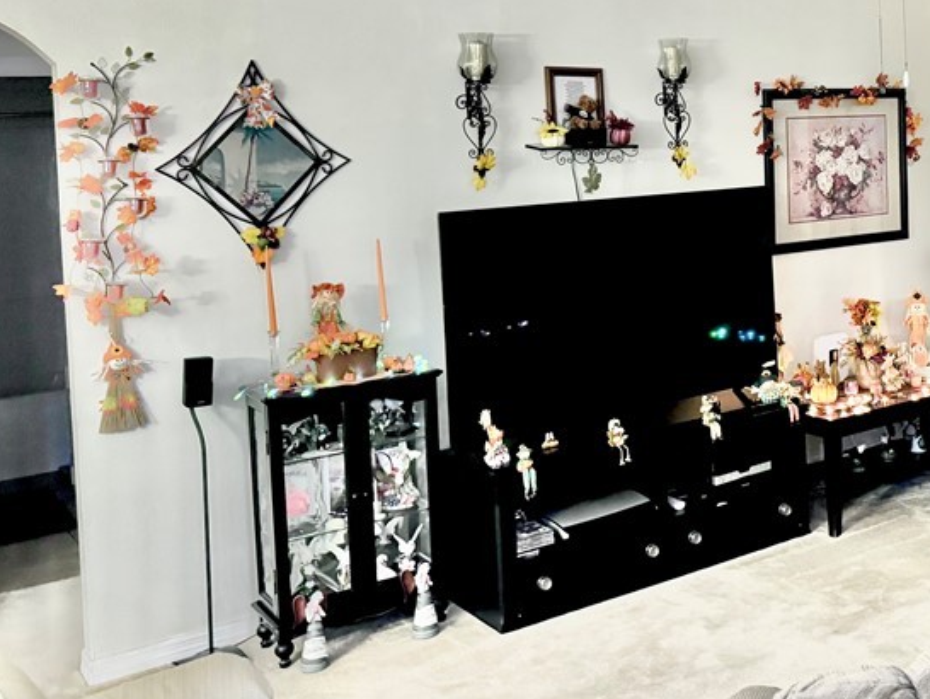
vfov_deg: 31.5
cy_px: 155
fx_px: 1210
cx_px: 840
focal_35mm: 45
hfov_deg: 39.0
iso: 640
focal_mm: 6.76
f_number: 1.78
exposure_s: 1/40
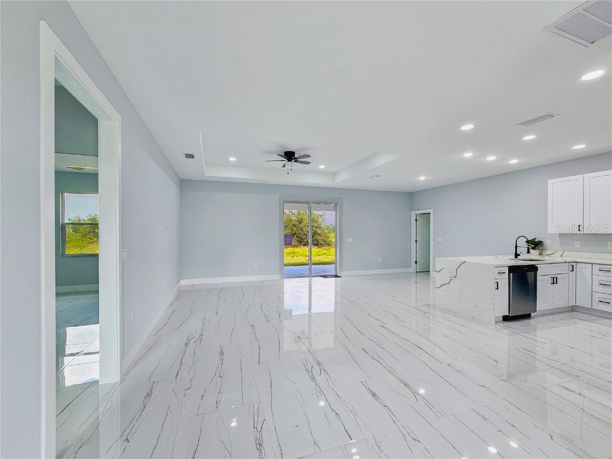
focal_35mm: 13
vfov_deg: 89.9
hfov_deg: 106.2
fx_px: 230
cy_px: 230
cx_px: 306
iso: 80
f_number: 2.2
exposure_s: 1/120
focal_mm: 2.2
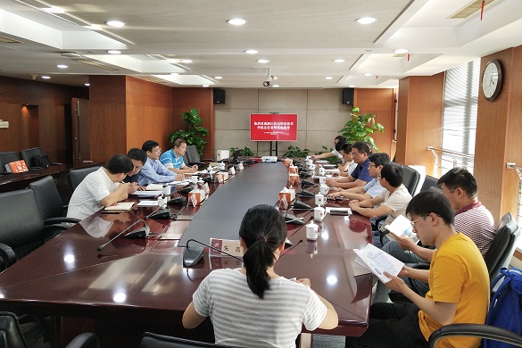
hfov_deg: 58.7
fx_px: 464
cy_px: 160
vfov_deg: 41.1
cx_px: 259
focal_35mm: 32
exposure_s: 1/50
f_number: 1.8
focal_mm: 3.95
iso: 204
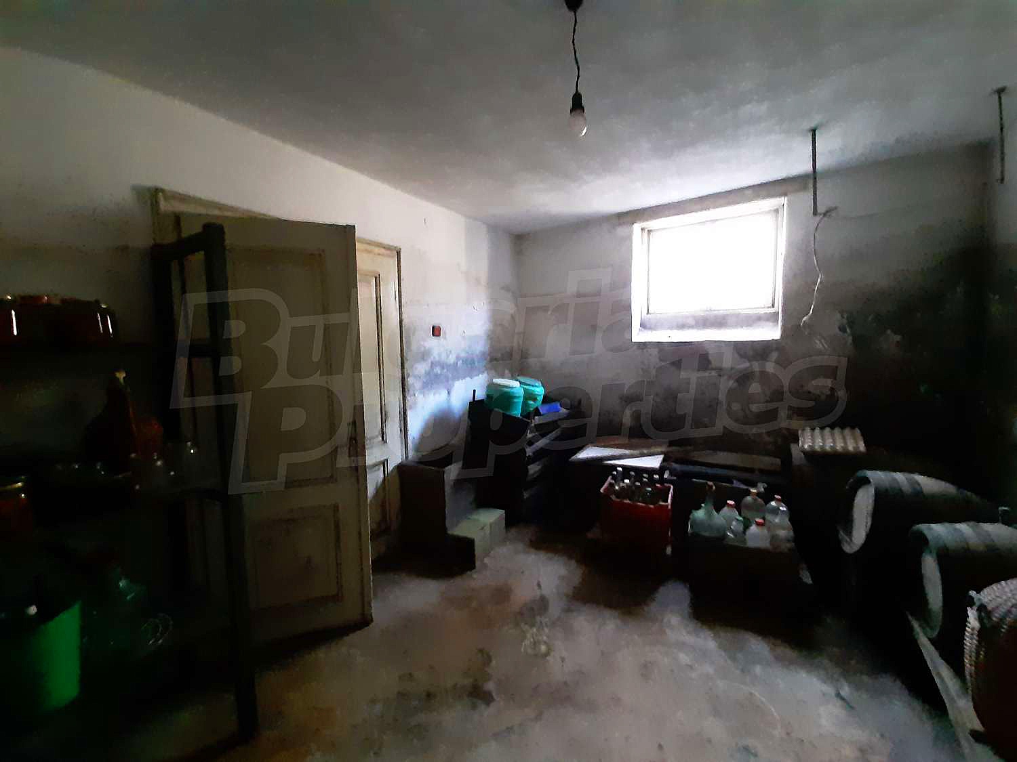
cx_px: 508
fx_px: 382
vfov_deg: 89.9
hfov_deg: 106.2
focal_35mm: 13
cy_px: 381
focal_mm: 1.42
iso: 800
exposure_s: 1/10
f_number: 2.2
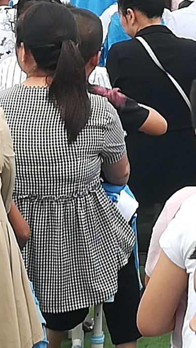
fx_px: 1793
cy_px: 48
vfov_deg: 11.1
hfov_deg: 6.2
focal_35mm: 194
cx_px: 248
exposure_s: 1/214
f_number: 2.2
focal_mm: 3.83
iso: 50
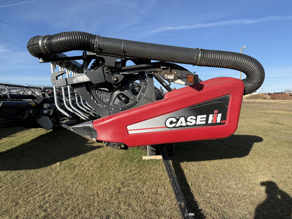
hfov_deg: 71.6
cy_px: 110
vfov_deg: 56.8
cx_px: 146
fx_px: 202
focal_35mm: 24
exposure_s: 1/3425
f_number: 1.78
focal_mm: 6.76
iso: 80
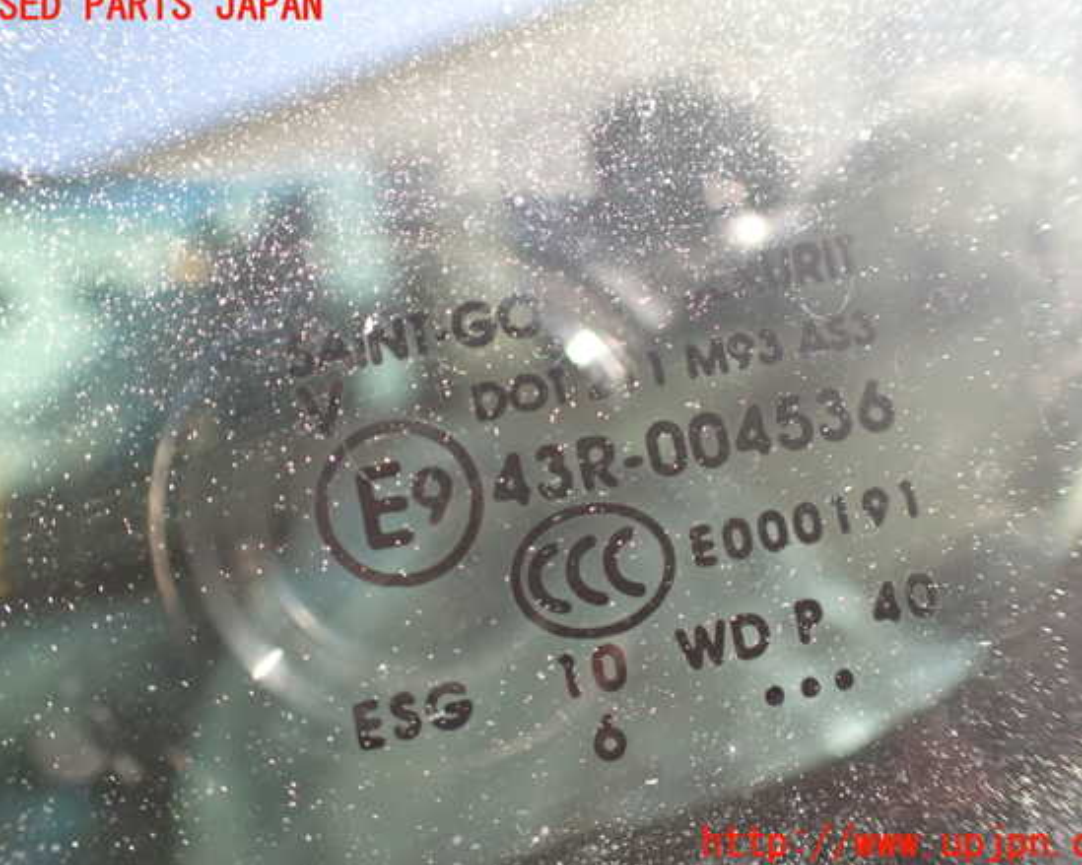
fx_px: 1025
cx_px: 556
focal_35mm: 32
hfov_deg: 55.7
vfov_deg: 45.8
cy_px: 426
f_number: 2.3
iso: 320
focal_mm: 5.4
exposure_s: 1/125
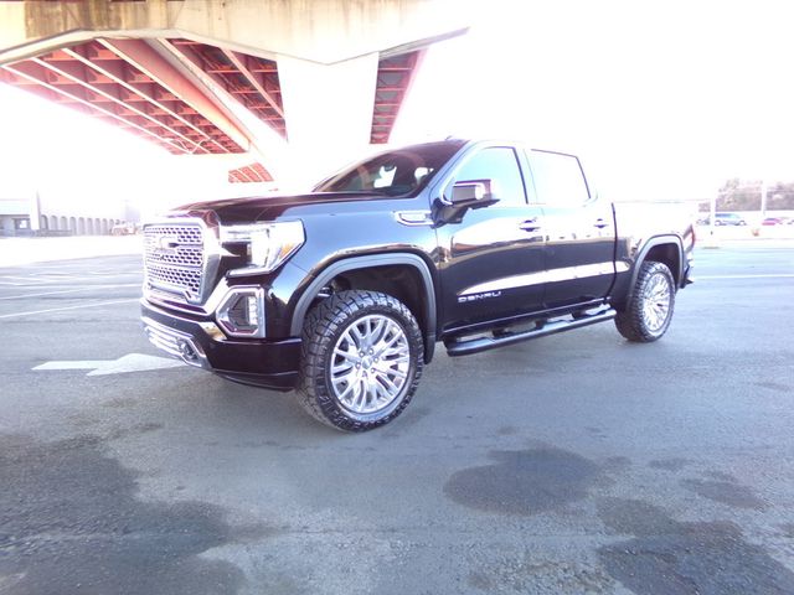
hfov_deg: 71.6
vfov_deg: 56.8
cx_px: 397
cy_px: 298
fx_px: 550
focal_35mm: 24
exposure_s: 1/34
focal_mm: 4.3
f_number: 3.7
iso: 182
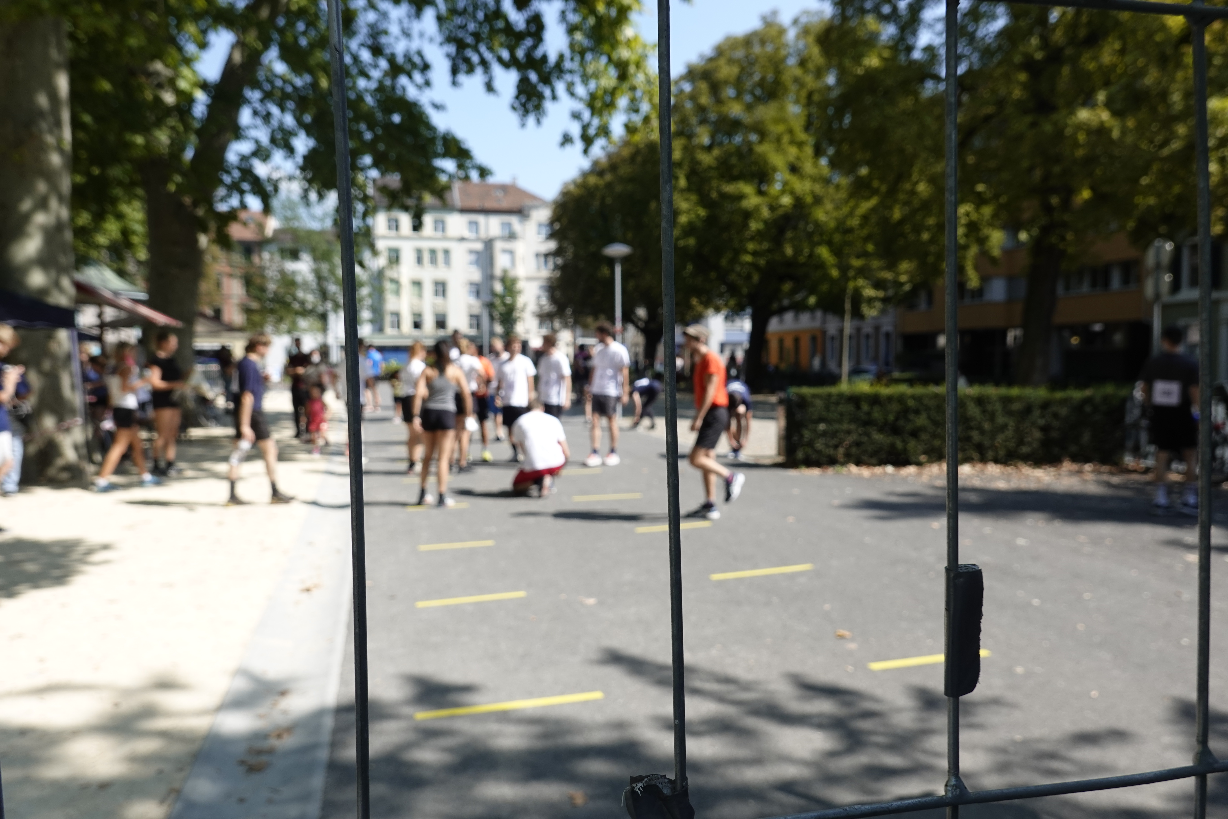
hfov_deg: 69.4
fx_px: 887
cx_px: 614
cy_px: 410
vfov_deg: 49.6
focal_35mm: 26
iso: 125
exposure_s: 1/640
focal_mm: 9.54
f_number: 4
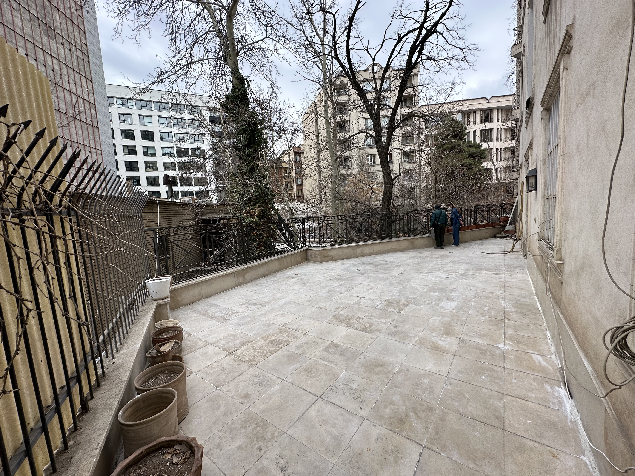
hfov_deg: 102.1
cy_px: 238
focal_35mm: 14
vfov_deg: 85.7
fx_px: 257
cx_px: 318
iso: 40
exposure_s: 1/249
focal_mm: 2.22
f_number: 2.2
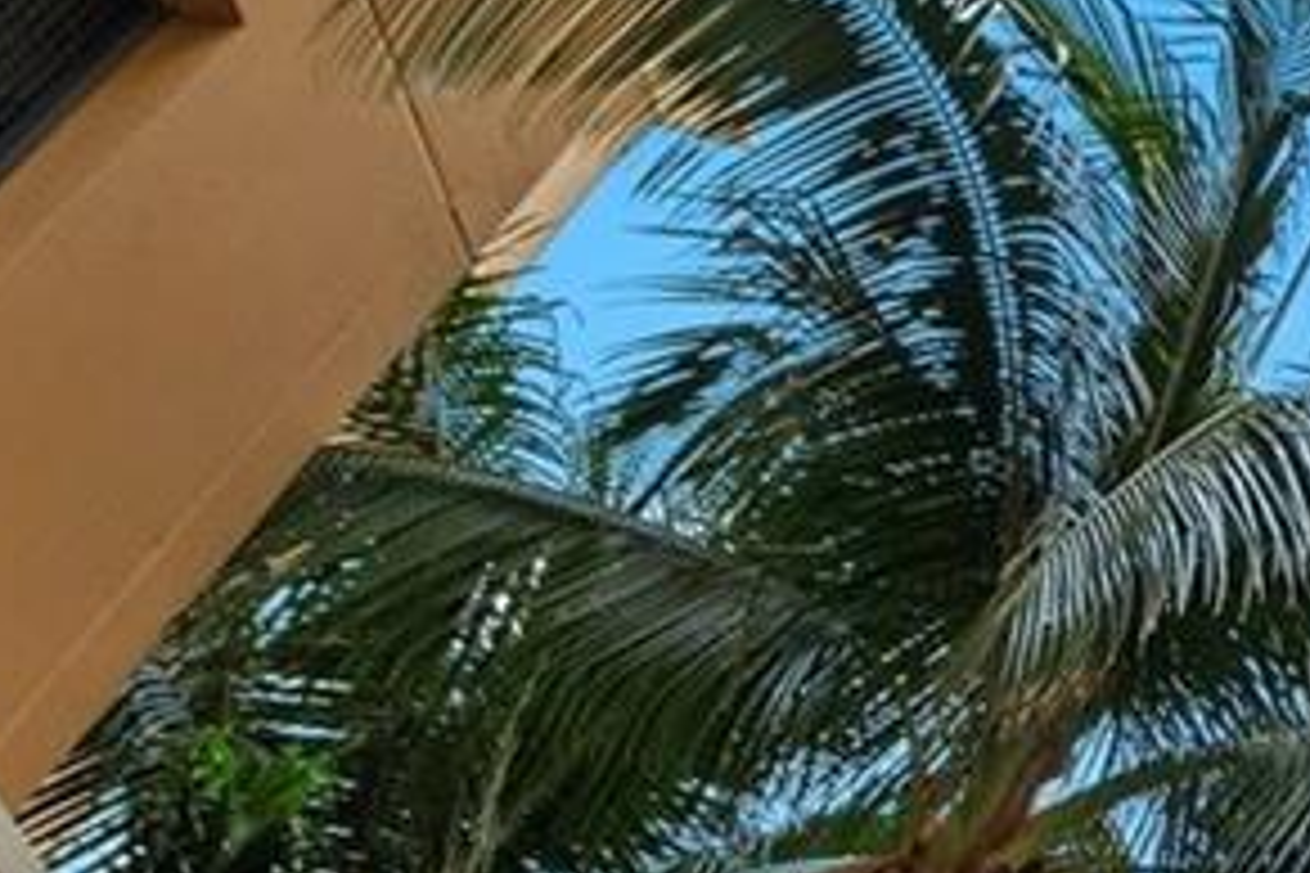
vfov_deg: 16.7
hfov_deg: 16.4
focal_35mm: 77
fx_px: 2802
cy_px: 1127
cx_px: 2895
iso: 200
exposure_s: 1/125
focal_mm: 14
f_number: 8
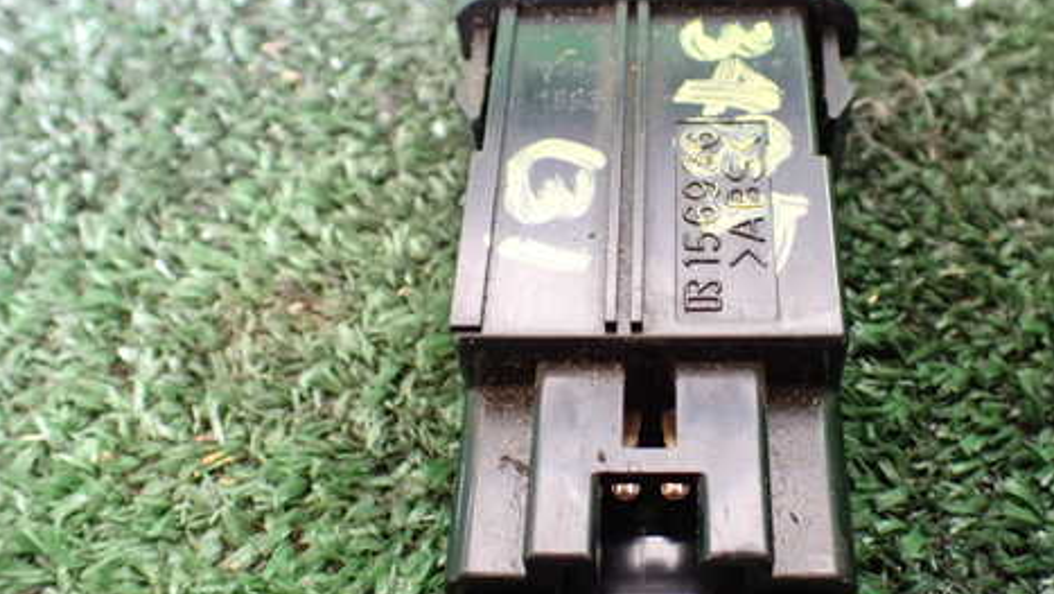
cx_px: 655
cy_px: 262
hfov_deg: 47.9
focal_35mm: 42
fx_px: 1174
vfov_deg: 28.3
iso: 800
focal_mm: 5.4
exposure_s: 1/30
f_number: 2.3
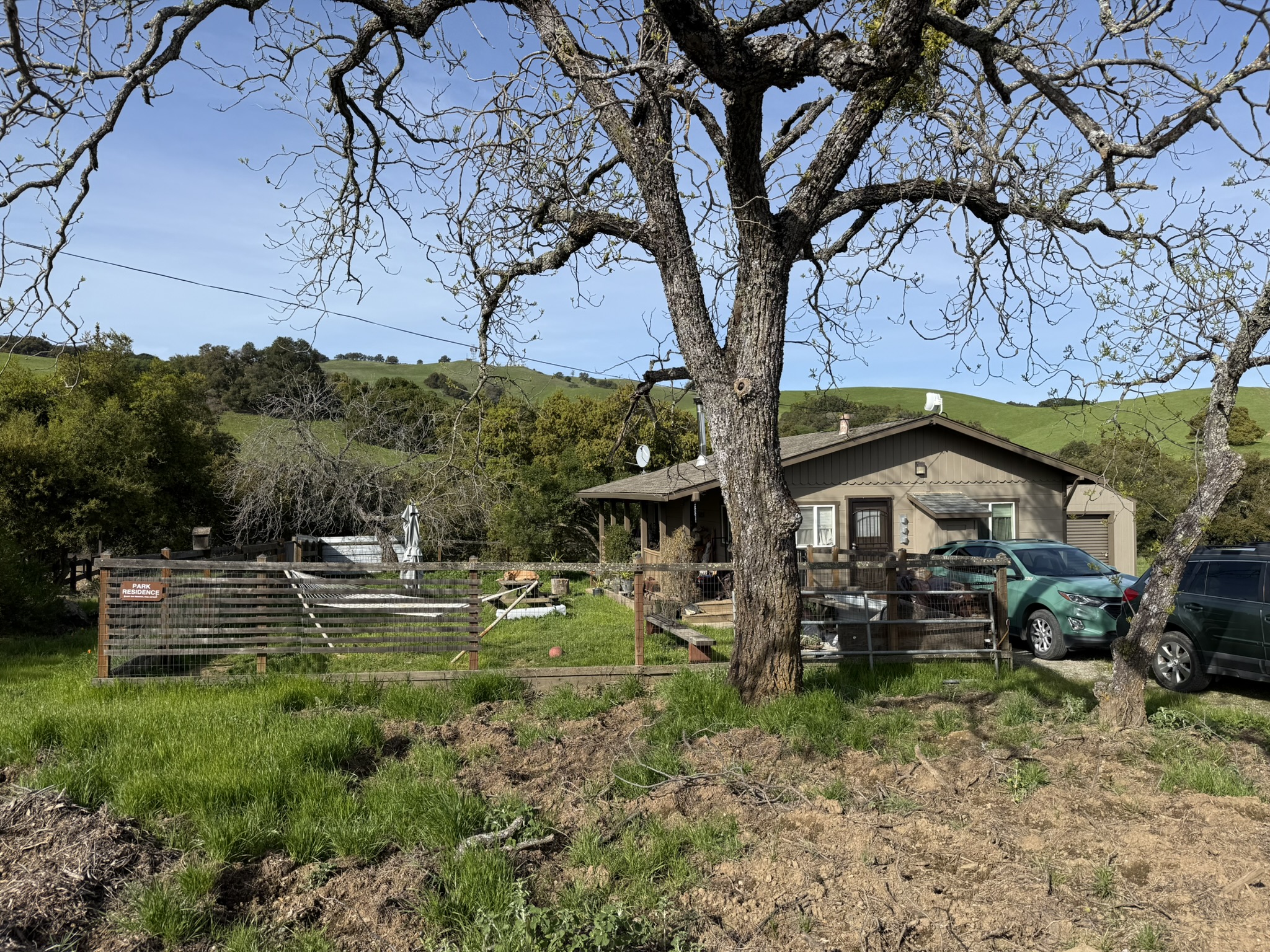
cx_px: 635
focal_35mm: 24
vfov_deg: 56.8
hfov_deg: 71.6
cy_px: 476
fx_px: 881
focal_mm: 6.76
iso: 80
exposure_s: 1/4673
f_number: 1.78
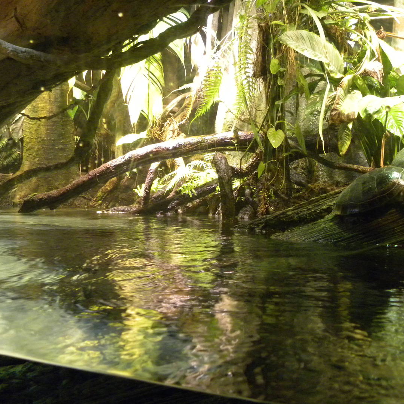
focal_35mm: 34
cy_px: 200
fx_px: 449
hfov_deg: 47.6
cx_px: 272
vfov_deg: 48.4
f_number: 2.8
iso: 400
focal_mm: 4.6
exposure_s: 1/42.4
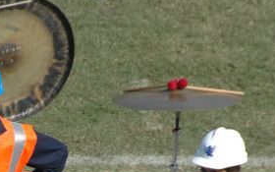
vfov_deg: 1.2
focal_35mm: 1118
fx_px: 8379
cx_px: -6
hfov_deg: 1.9
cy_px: 248
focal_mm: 200
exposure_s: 1/640
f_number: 6.3
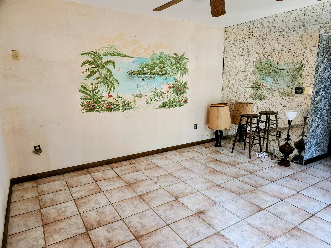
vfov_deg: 58.9
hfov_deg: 73.9
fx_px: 220
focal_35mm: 23
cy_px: 124
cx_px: 166
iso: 640
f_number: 1.8
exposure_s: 1/60
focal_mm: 5.4
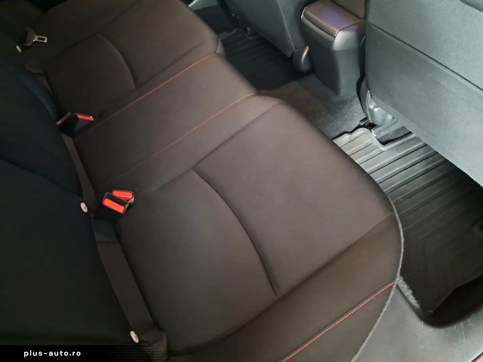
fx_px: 377
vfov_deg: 51.4
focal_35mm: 27
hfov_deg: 65.3
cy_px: 181
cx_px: 242
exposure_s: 1/10
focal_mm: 4
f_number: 1.8
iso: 3200
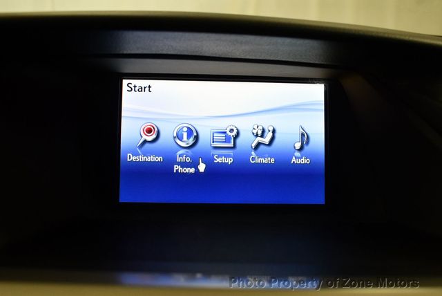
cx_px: 221
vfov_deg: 36.9
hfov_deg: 53.1
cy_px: 148
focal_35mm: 36
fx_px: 442
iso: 800
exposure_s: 1/200
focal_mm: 18
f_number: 3.5
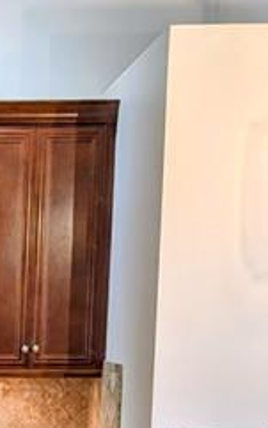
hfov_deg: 15.0
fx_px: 945
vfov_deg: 24.0
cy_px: 464
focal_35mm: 81
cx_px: -135
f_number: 1.7
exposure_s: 1/94.8
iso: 29
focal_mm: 4.53
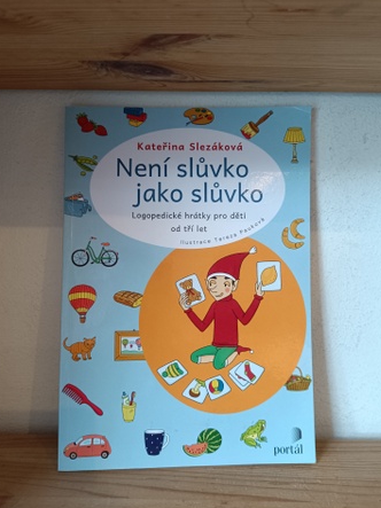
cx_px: 189
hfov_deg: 53.0
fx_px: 382
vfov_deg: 67.3
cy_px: 245
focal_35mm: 26
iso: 755
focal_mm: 5.59
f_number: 1.88
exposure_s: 1/25
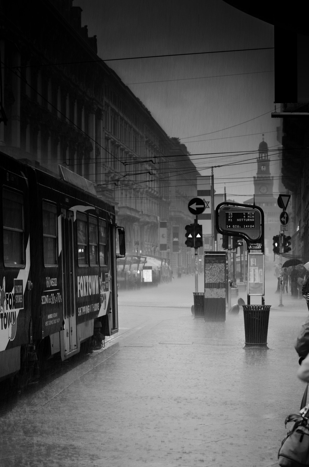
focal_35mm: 82
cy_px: 234
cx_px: 154
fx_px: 1067
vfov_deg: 24.7
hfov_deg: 16.5
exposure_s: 1/40
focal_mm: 55
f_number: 5
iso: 400
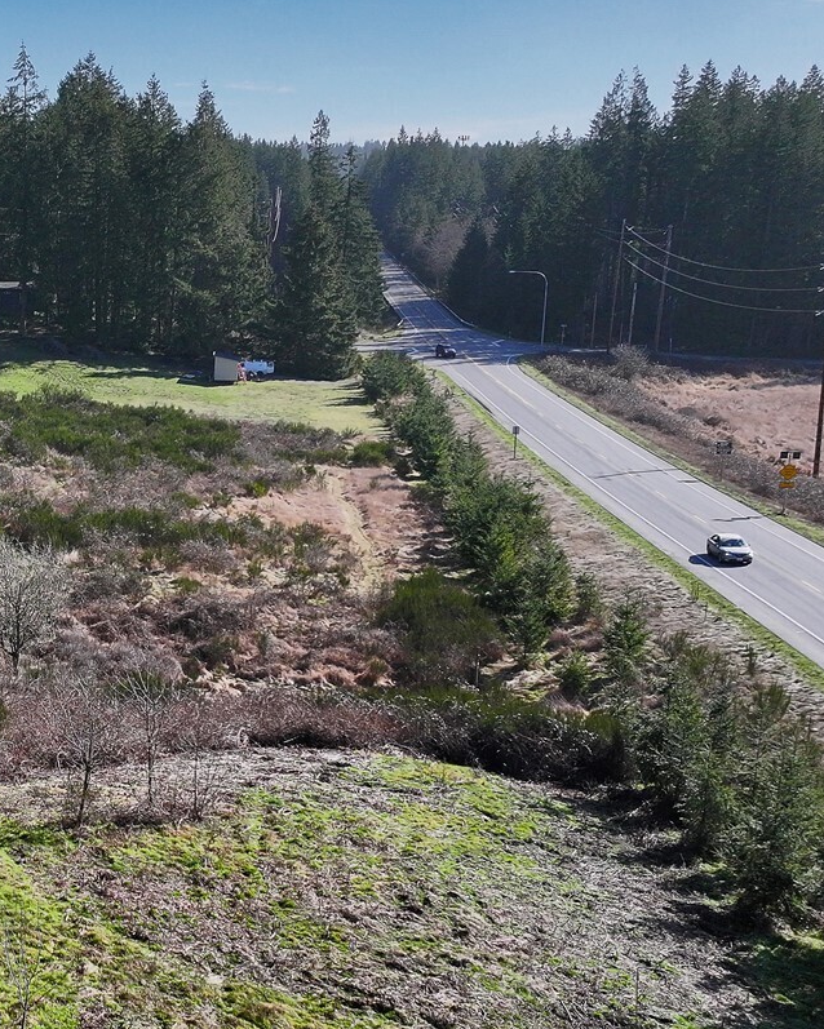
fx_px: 1432
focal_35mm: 47
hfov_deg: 29.1
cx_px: -76
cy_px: 604
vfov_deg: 39.4
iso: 330
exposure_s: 1/200
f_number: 2.8
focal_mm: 12.29
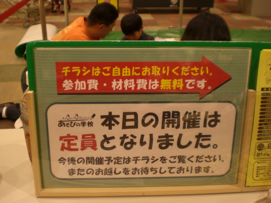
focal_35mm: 38
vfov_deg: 37.7
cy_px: 102
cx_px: 136
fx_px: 297
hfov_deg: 49.0
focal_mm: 6.3
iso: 100
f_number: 3.1
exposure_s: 1/40
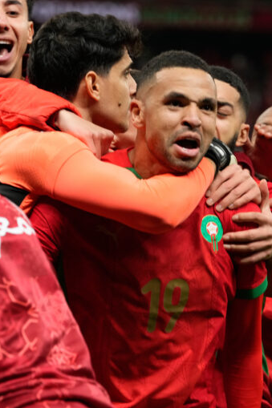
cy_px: 204
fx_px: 3425
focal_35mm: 302
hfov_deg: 4.5
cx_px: 164
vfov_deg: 6.8
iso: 3200
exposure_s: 1/640
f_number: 5.6
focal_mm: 200
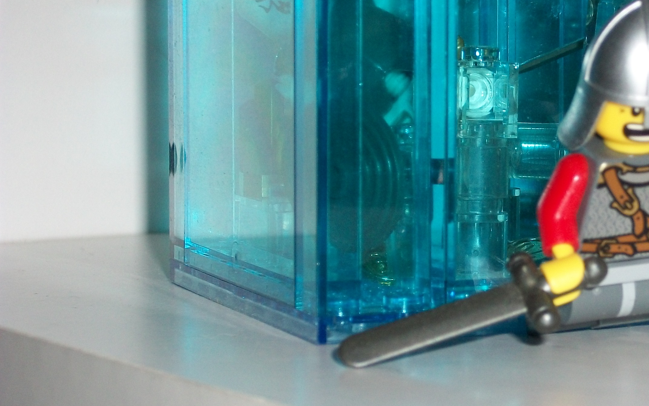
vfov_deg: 9.4
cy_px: 197
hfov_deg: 14.8
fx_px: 2476
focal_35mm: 140
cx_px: 556
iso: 80
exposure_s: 1/125
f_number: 4.6
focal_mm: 13.7
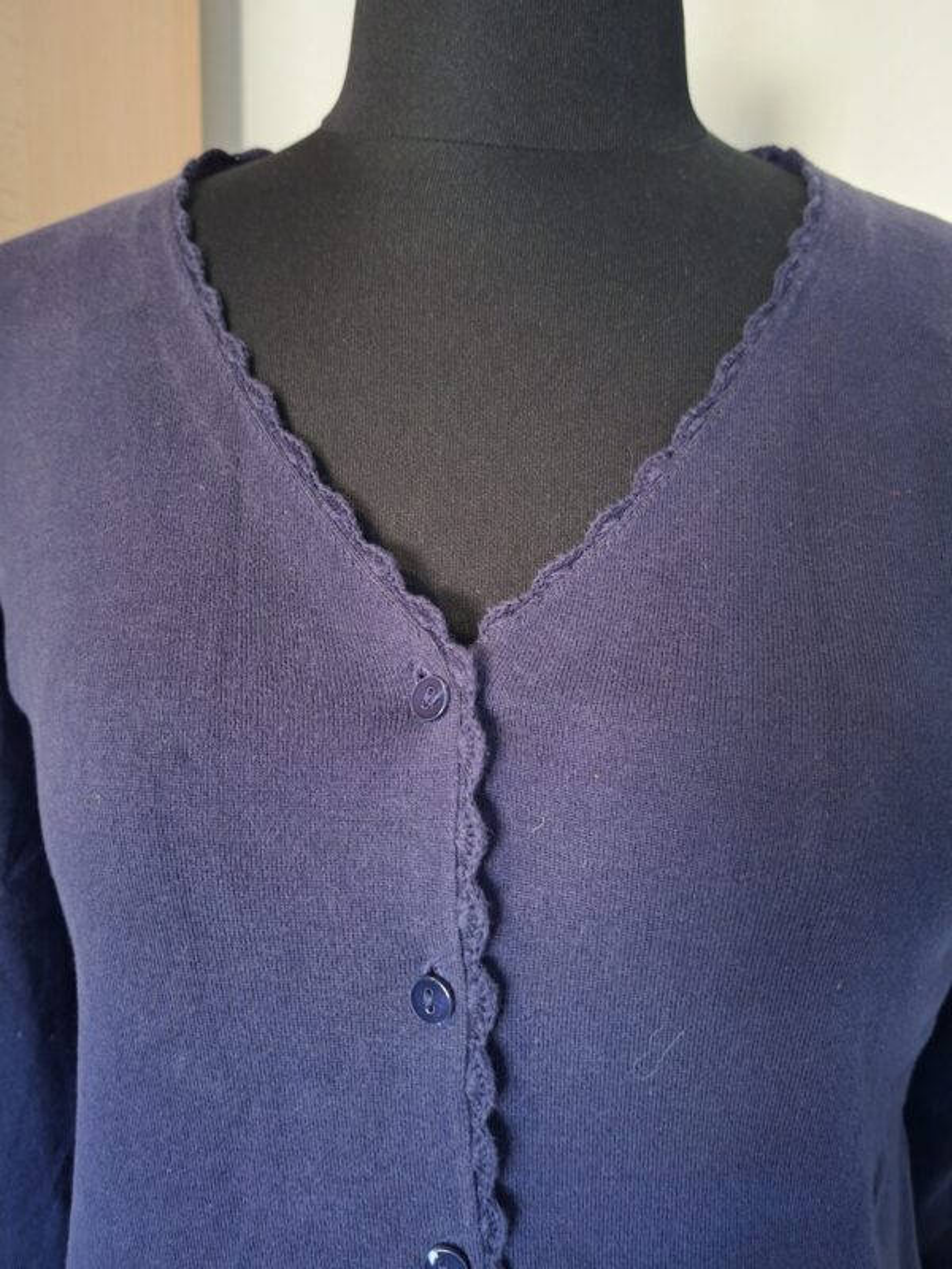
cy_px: 634
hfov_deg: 58.9
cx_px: 476
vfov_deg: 73.9
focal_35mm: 23
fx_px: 843
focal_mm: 5.54
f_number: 1.8
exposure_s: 1/25
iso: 800
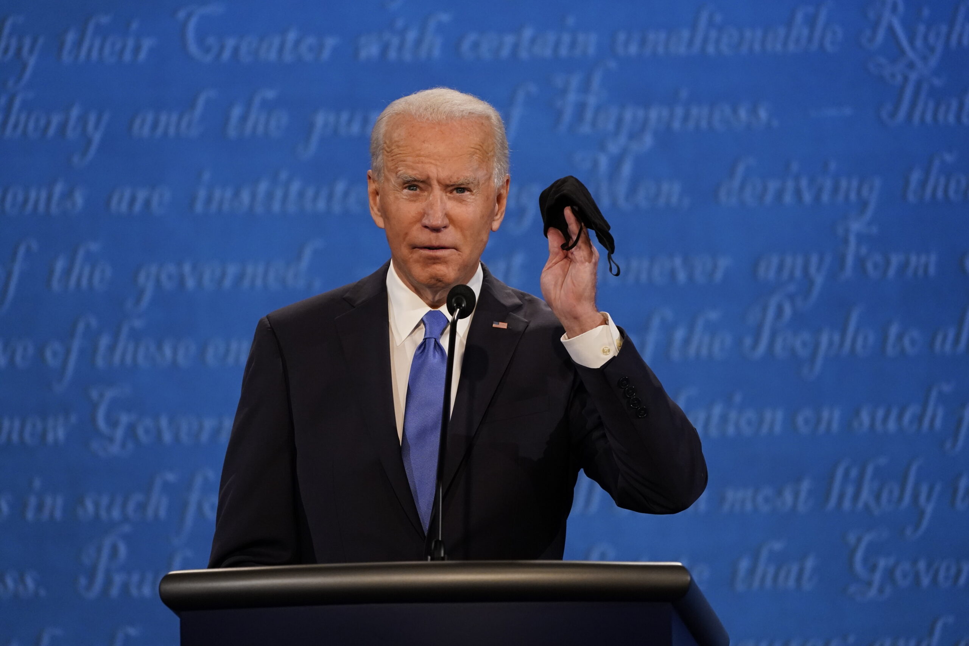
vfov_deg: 3.9
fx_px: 9474
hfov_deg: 5.9
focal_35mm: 352
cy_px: 323
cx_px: 484
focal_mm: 352
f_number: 5.6
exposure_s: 1/250
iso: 4000
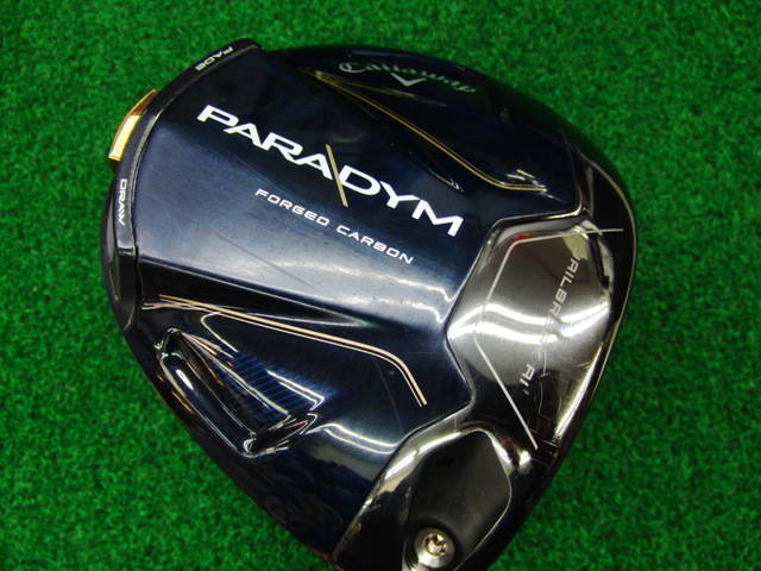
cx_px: 380
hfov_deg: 50.1
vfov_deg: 38.7
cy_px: 286
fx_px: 813
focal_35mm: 37
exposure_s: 1/50
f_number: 3.6
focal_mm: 6.42
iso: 400
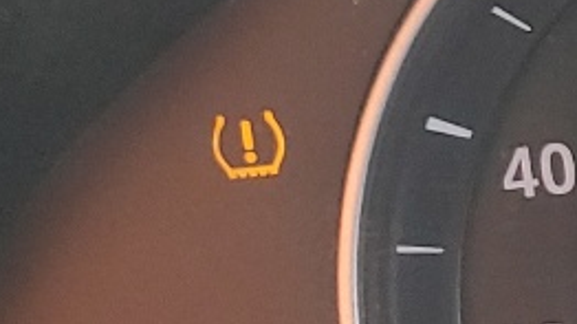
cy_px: 253
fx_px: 2645
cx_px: 1533
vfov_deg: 7.0
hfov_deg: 10.2
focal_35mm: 173
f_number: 1.5
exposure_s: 1/60.2
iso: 79
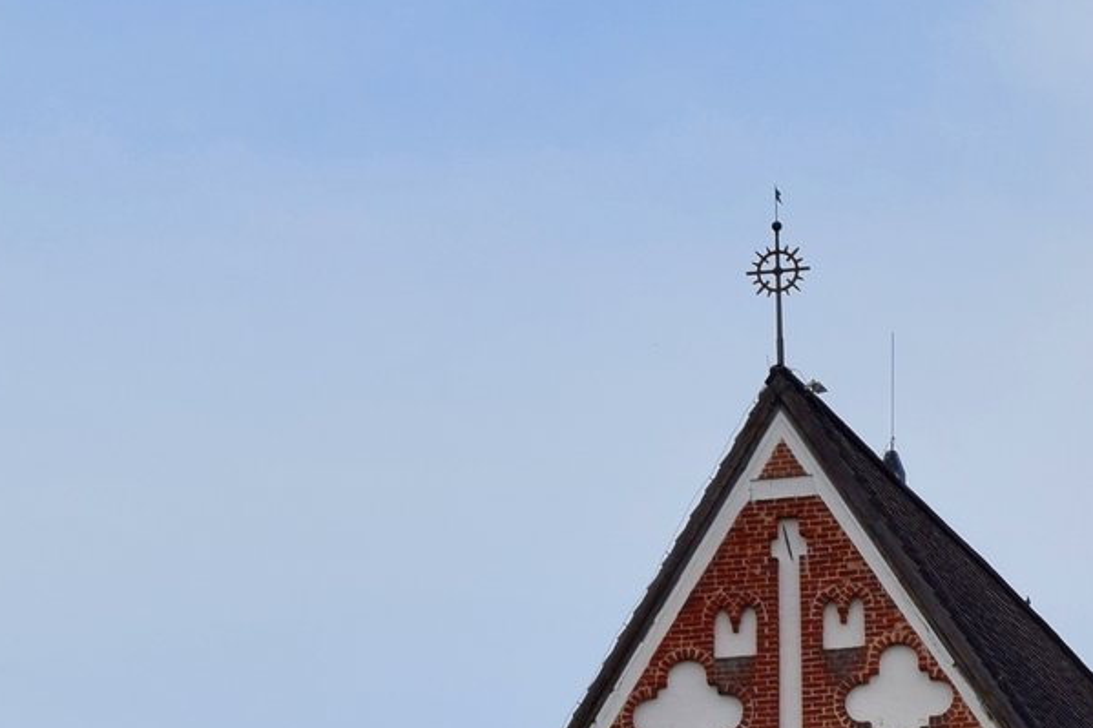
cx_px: 1235
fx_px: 9500
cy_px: 1512
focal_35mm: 313
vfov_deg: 4.3
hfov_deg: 6.6
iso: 200
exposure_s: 1/400
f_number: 10
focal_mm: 50
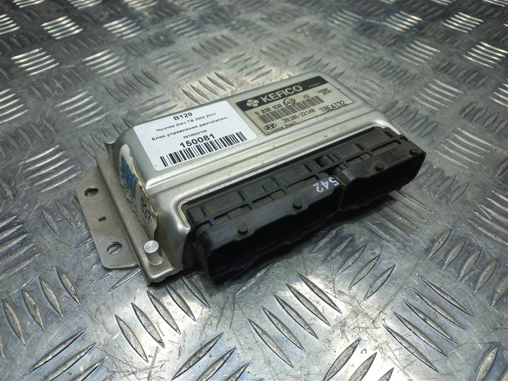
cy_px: 190
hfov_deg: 69.4
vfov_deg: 54.9
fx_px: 367
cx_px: 254
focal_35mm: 25
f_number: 1.8
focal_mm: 4.6
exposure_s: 1/100
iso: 32
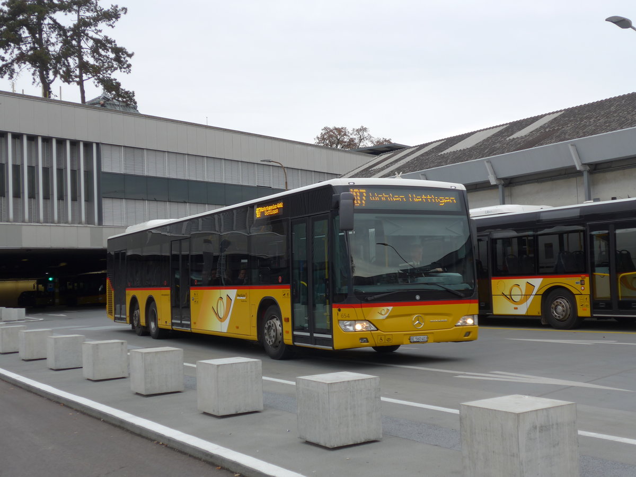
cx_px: 318
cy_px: 238
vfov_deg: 31.5
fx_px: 845
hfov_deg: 41.2
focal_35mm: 46
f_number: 3
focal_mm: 9.5
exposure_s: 1/250
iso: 80
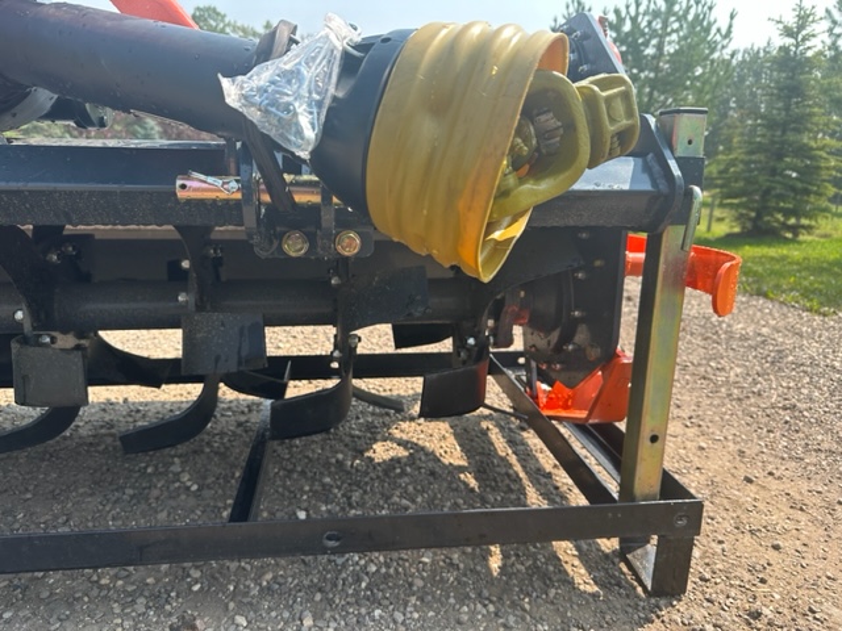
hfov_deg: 71.6
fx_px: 584
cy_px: 316
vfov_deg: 56.8
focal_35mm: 24
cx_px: 421
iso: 80
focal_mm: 6.86
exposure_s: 1/1083
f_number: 1.78
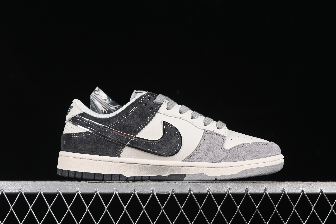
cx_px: 168
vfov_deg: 18.2
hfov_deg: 27.0
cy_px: 112
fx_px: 700
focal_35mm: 75
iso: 160
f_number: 8
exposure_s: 1/80
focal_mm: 50
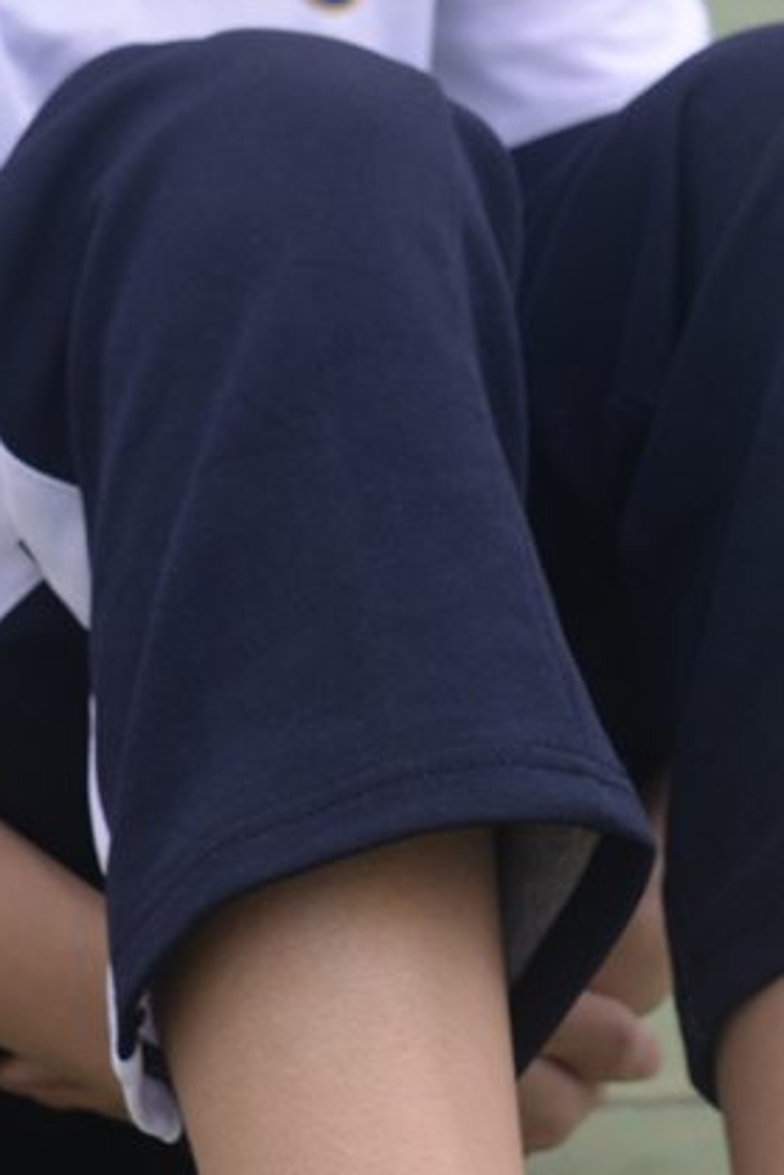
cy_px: 89
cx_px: 677
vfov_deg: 12.5
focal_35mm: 163
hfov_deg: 8.4
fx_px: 5320
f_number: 5
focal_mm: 35
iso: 250
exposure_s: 1/250
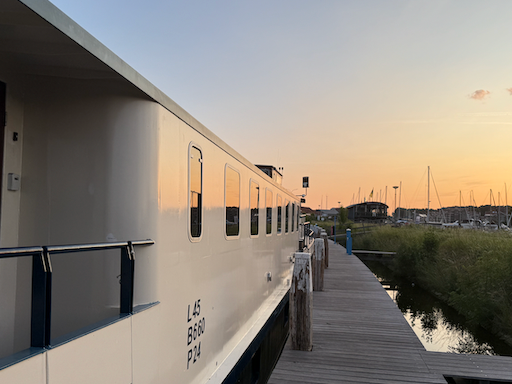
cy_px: 223
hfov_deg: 59.9
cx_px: 269
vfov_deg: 46.6
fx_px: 444
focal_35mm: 30
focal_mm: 6.76
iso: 80
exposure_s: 1/888
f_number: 1.78
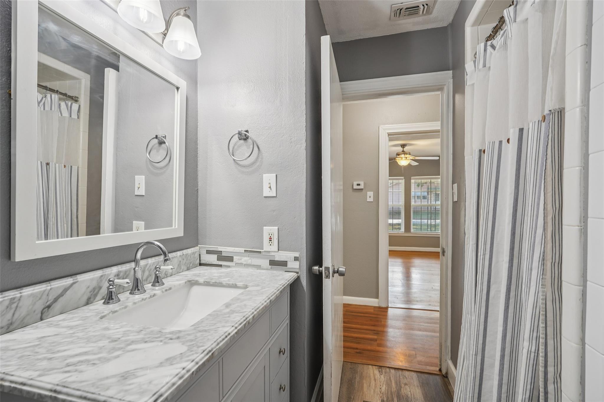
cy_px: 201
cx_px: 302
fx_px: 268
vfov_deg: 73.7
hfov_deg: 96.7
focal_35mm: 16
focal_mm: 16
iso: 400
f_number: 8
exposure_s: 1/25
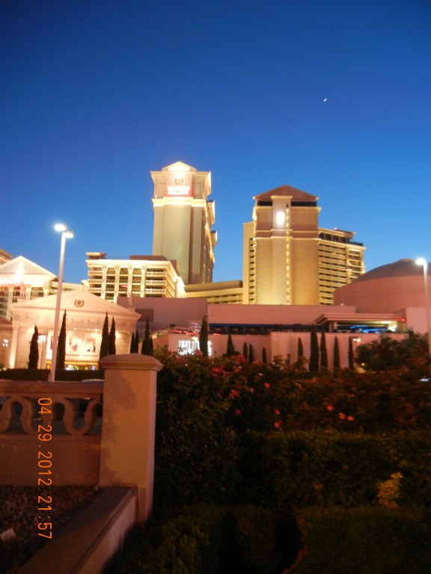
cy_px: 287
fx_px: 498
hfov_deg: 46.8
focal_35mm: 30
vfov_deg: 60.0
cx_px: 216
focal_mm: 5.4
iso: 200
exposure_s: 1/1.7
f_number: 3.5
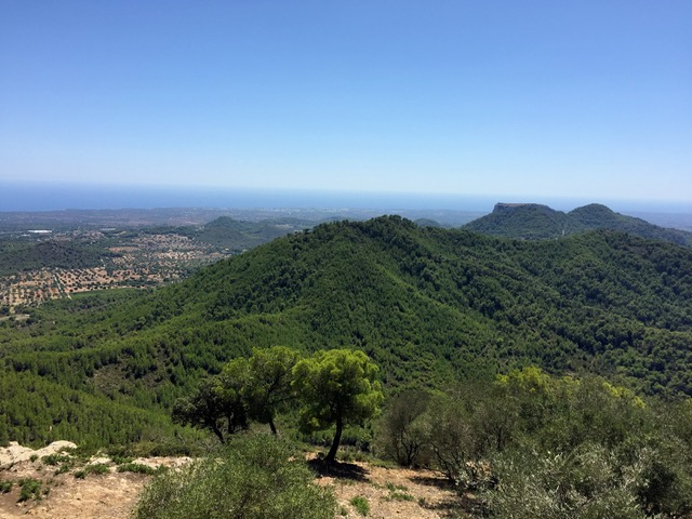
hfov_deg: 61.7
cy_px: 260
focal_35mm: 29
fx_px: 580
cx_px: 346
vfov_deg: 48.2
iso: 32
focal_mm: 4.15
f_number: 2.2
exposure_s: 1/2198
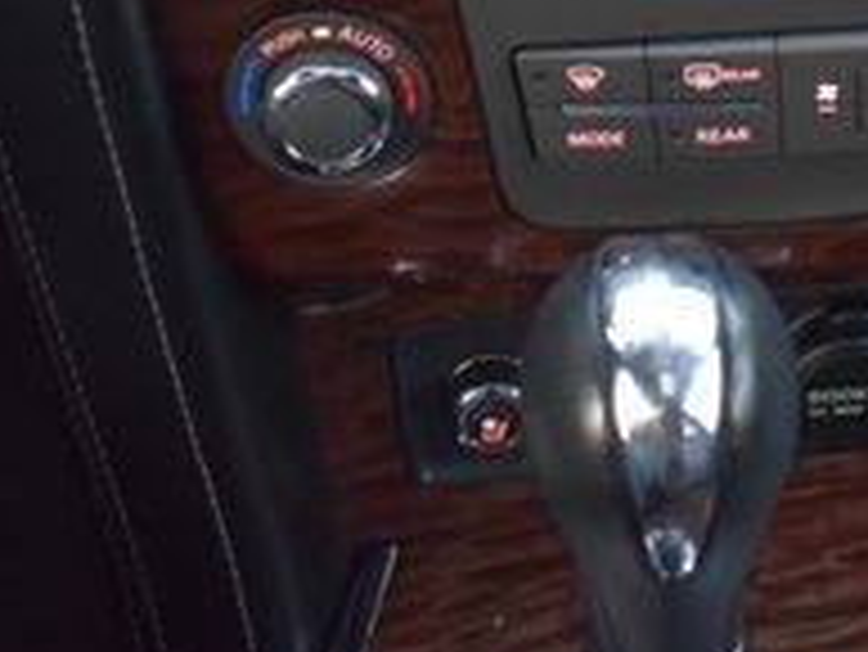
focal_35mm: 86
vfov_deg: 16.3
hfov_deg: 21.4
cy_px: -198
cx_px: 994
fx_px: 2158
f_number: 4
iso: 1600
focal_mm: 18
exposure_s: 1/15
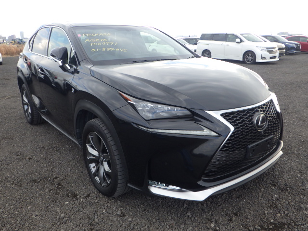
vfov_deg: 49.7
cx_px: 154
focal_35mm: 28
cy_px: 116
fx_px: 249
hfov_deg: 63.4
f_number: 4.2
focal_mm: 5
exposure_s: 1/160
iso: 125
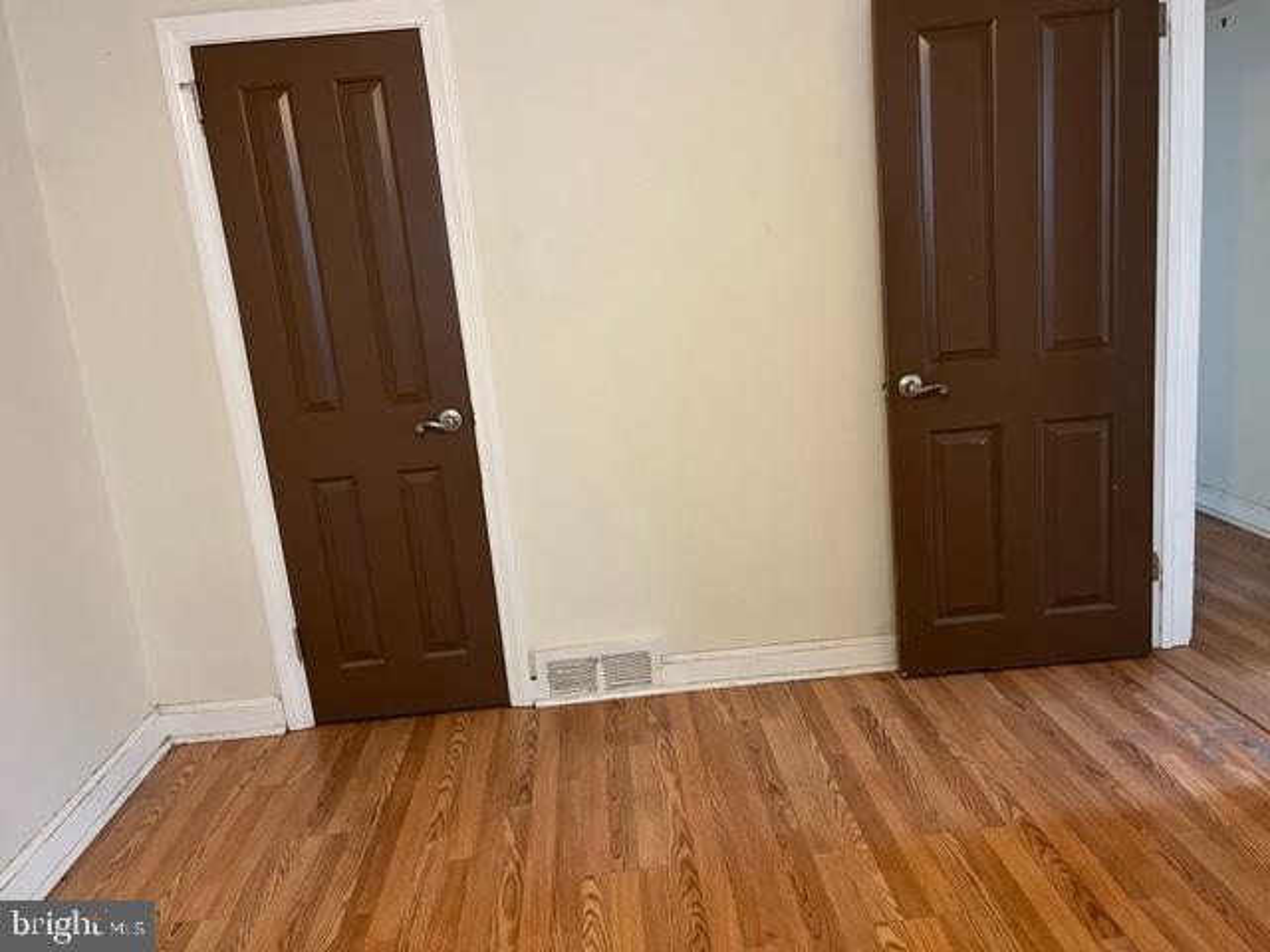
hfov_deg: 67.3
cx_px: 635
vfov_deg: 53.1
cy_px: 476
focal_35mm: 26
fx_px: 954
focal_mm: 5.1
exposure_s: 1/60
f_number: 1.6
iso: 250
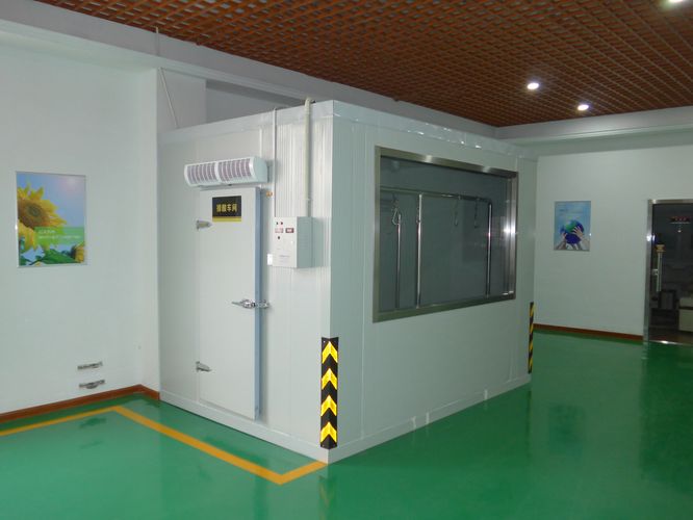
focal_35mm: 29
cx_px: 346
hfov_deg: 61.6
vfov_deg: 48.3
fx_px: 581
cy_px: 260
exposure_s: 1/60
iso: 400
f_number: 2
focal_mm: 6
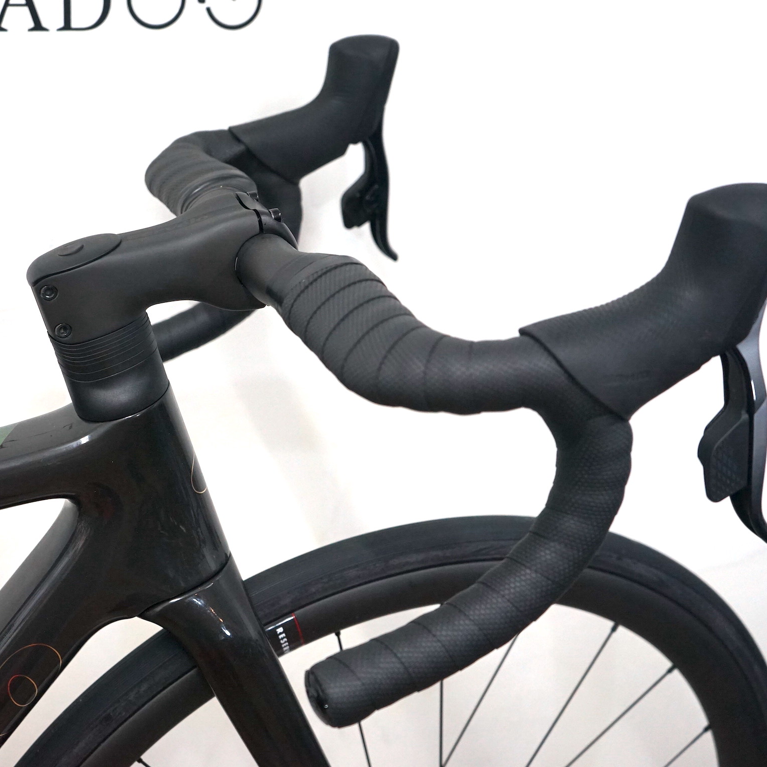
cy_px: 384
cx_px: 272
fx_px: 1253
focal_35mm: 50
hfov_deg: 33.8
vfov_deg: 34.0
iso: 1600
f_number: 4.5
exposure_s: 1/160
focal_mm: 39
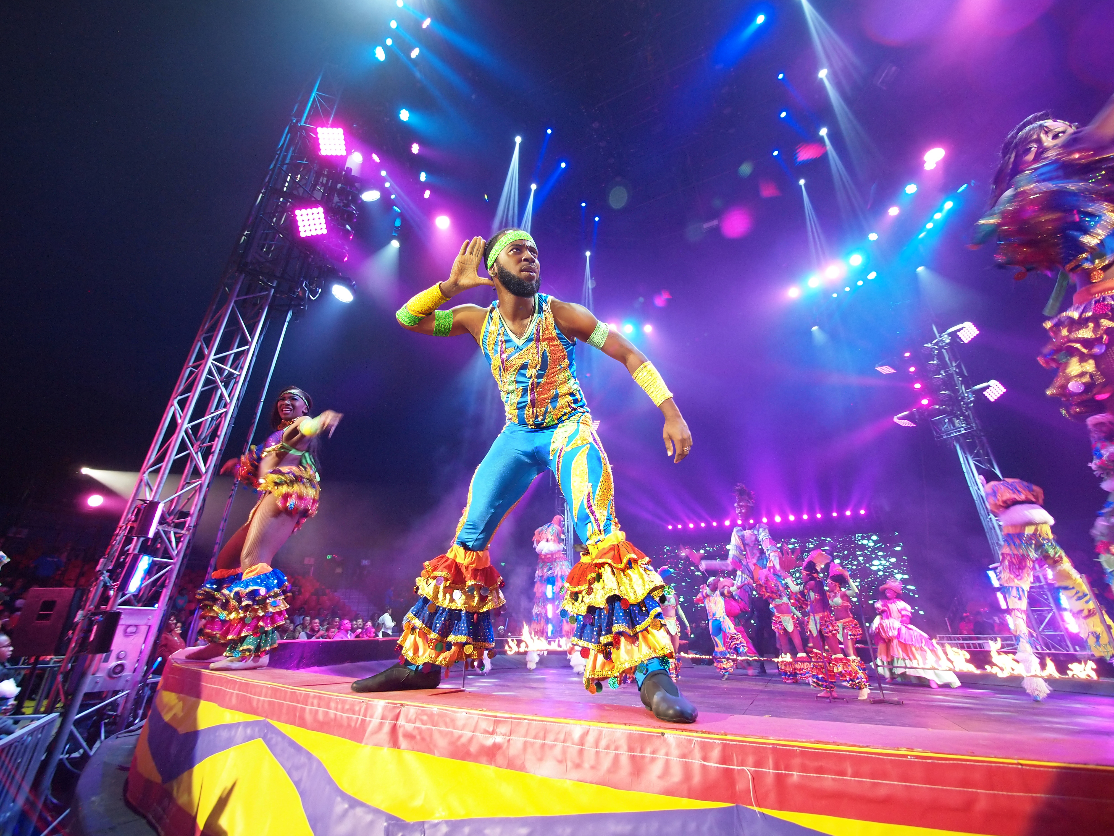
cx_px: 557
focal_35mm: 14
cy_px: 418
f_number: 4
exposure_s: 1/30
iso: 640
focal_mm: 7
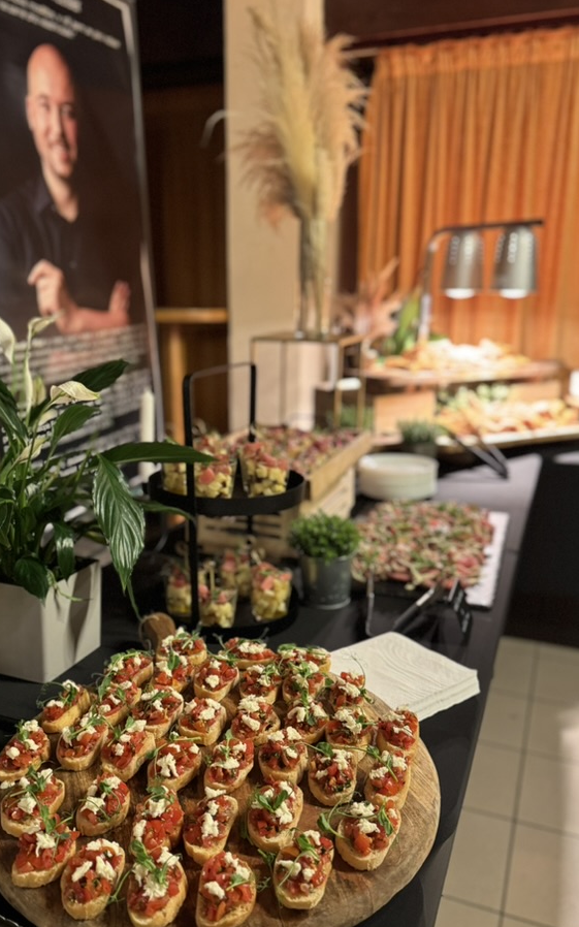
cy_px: 475
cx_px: 259
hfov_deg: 43.1
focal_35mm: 29
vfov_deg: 64.6
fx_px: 732
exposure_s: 1/50
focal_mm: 6.76
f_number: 1.78
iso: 500
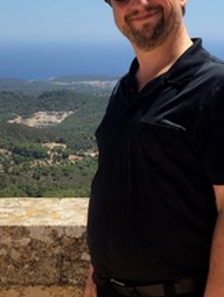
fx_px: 732
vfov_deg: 22.8
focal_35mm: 85
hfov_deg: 17.0
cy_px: 218
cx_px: -5
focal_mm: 4.15
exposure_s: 1/2475
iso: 32
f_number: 2.2
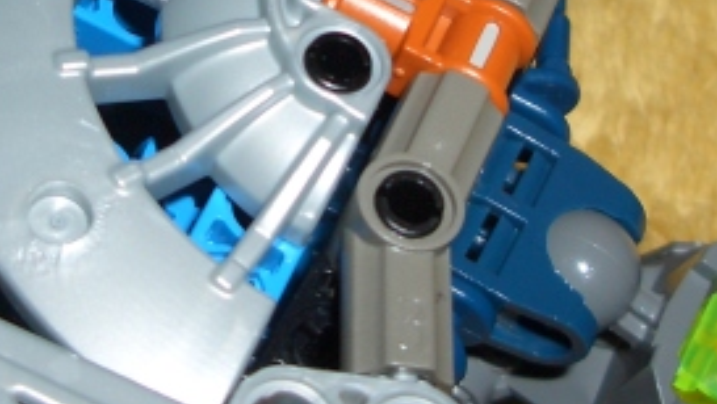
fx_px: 1769
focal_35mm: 93
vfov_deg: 13.0
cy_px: 73
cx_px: 290
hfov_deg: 22.9
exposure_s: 1/60
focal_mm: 5.8
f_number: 2.6
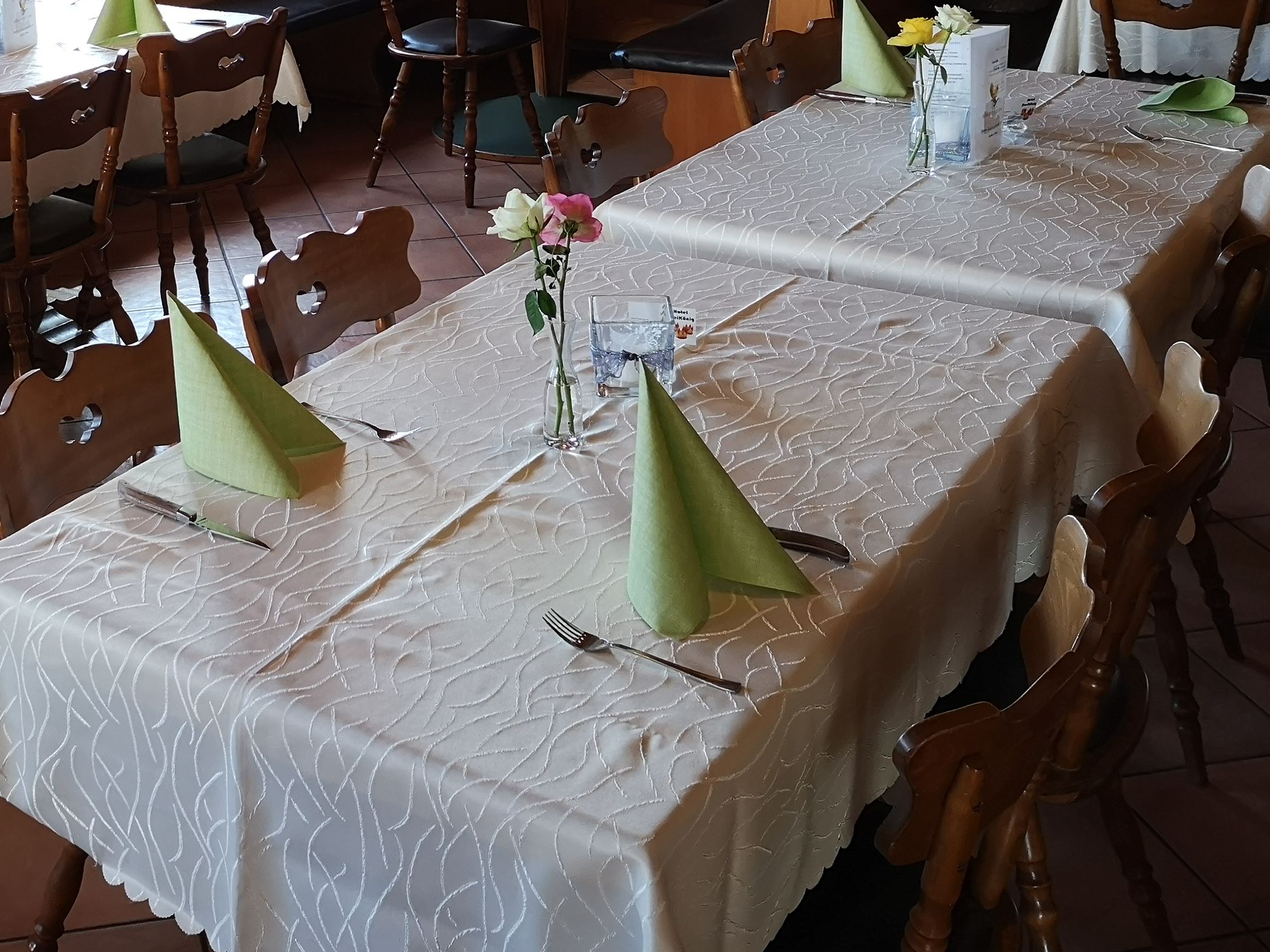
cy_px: 127
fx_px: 1761
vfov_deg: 29.2
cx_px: 320
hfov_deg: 38.6
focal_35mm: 48
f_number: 1.8
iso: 160
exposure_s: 1/100
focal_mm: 3.95
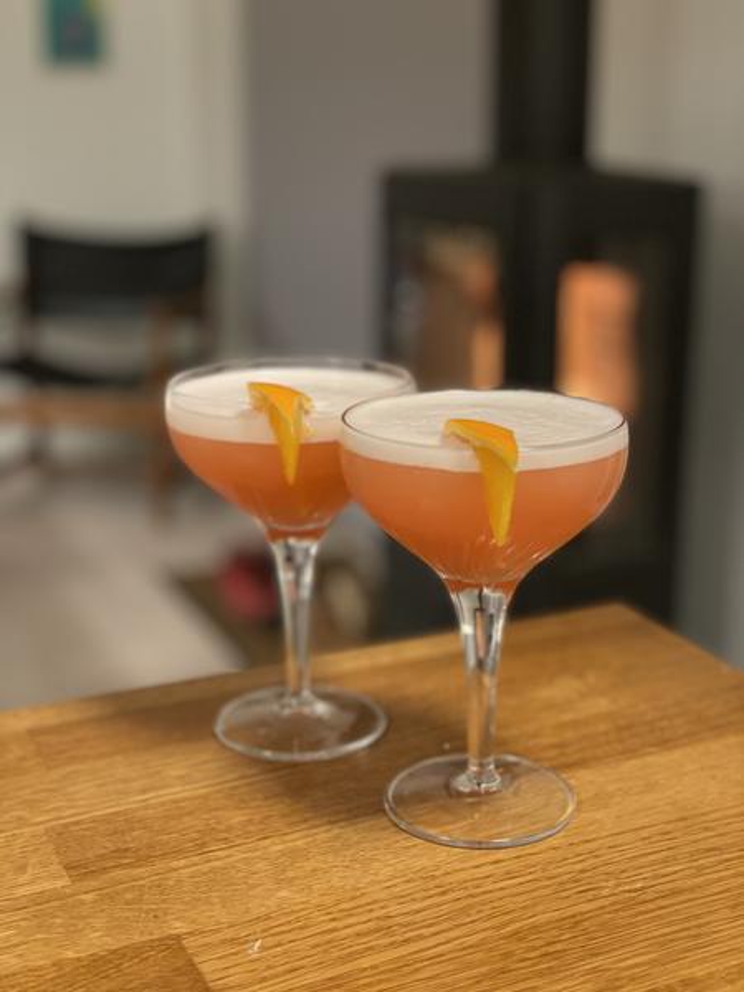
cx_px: 372
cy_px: 496
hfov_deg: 28.0
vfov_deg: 36.8
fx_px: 1490
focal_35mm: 52
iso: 250
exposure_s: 1/37
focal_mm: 6
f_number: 2
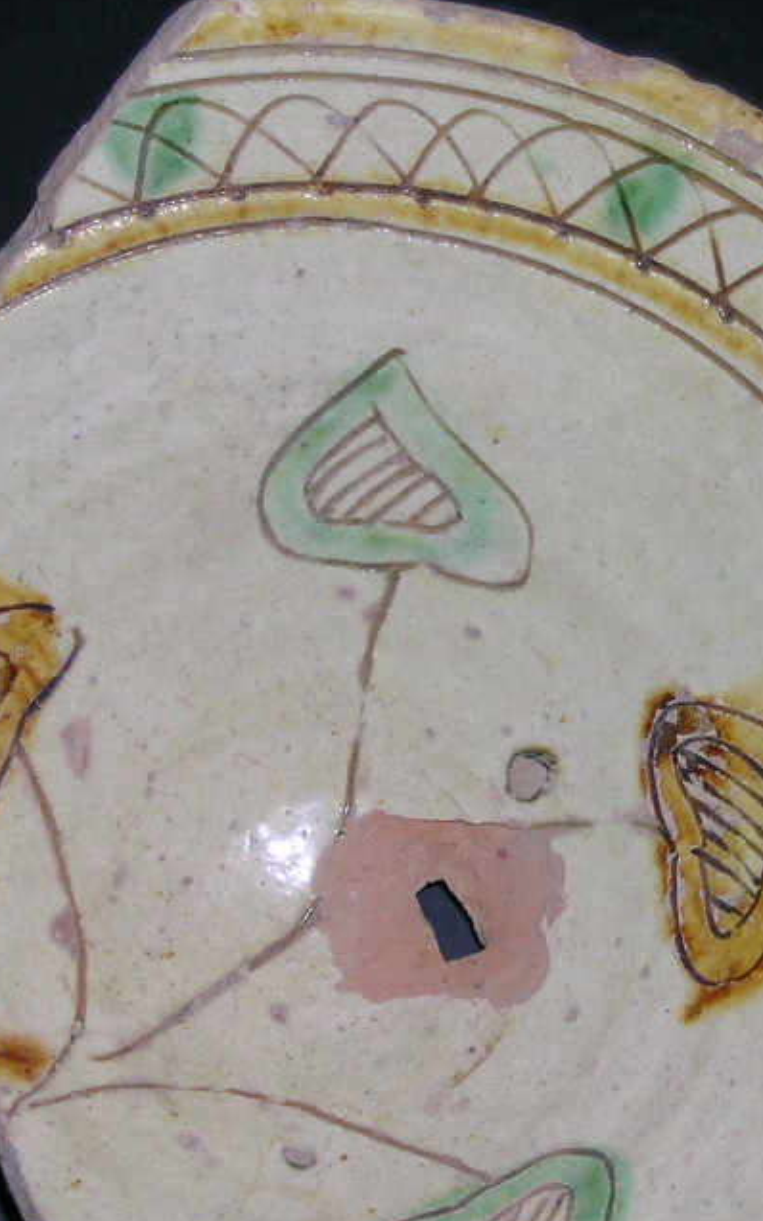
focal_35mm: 98
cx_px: 592
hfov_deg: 13.3
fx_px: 3261
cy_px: 707
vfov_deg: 21.2
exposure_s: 1/60.1
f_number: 3.3
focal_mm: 9.5
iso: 50
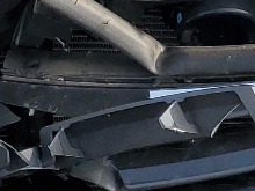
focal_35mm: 189
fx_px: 1392
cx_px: 75
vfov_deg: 6.9
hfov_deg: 10.5
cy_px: -426
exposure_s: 1/1250
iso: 50
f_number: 1.5
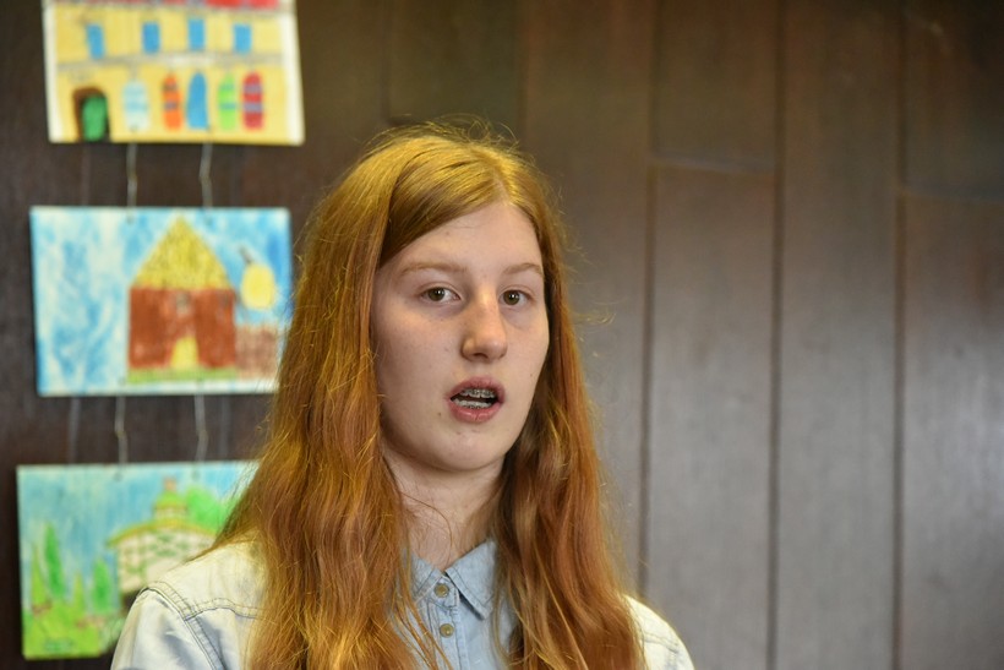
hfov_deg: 17.1
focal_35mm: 120
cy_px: 335
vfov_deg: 11.4
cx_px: 502
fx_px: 3347
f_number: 4.5
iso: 8000
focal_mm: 120
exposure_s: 1/320
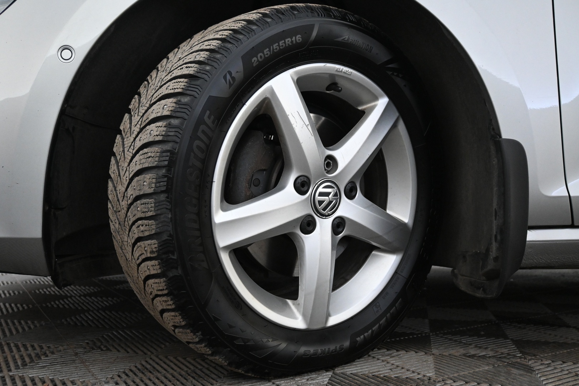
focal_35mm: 33
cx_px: 290
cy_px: 193
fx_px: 531
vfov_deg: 40.0
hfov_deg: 57.2
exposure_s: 1/40
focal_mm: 22
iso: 2500
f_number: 4
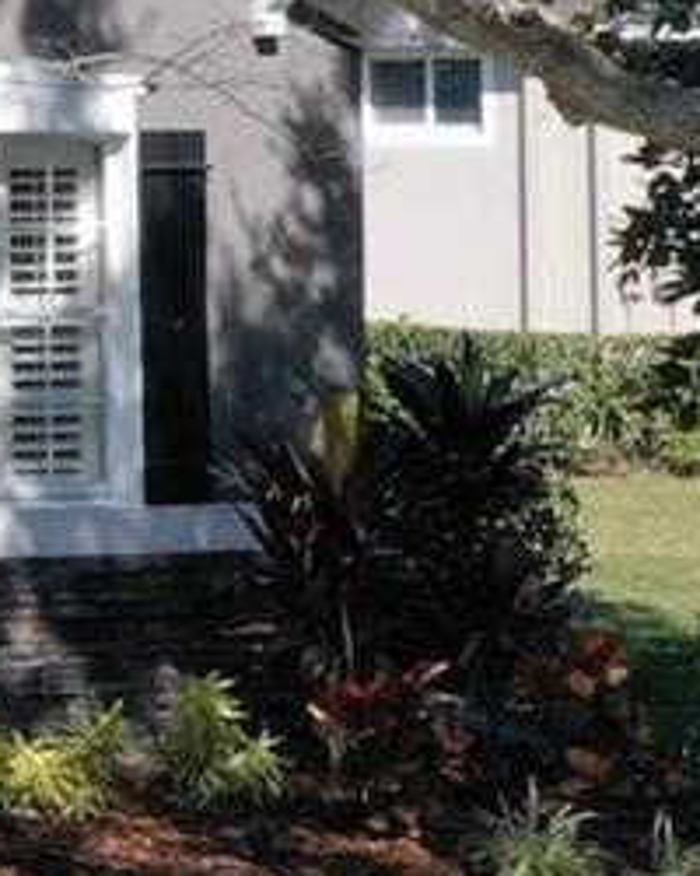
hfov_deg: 7.4
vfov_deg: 11.4
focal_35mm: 168
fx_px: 4351
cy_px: 14
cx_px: -1782
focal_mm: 10.26
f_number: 8
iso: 100
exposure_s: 1/200
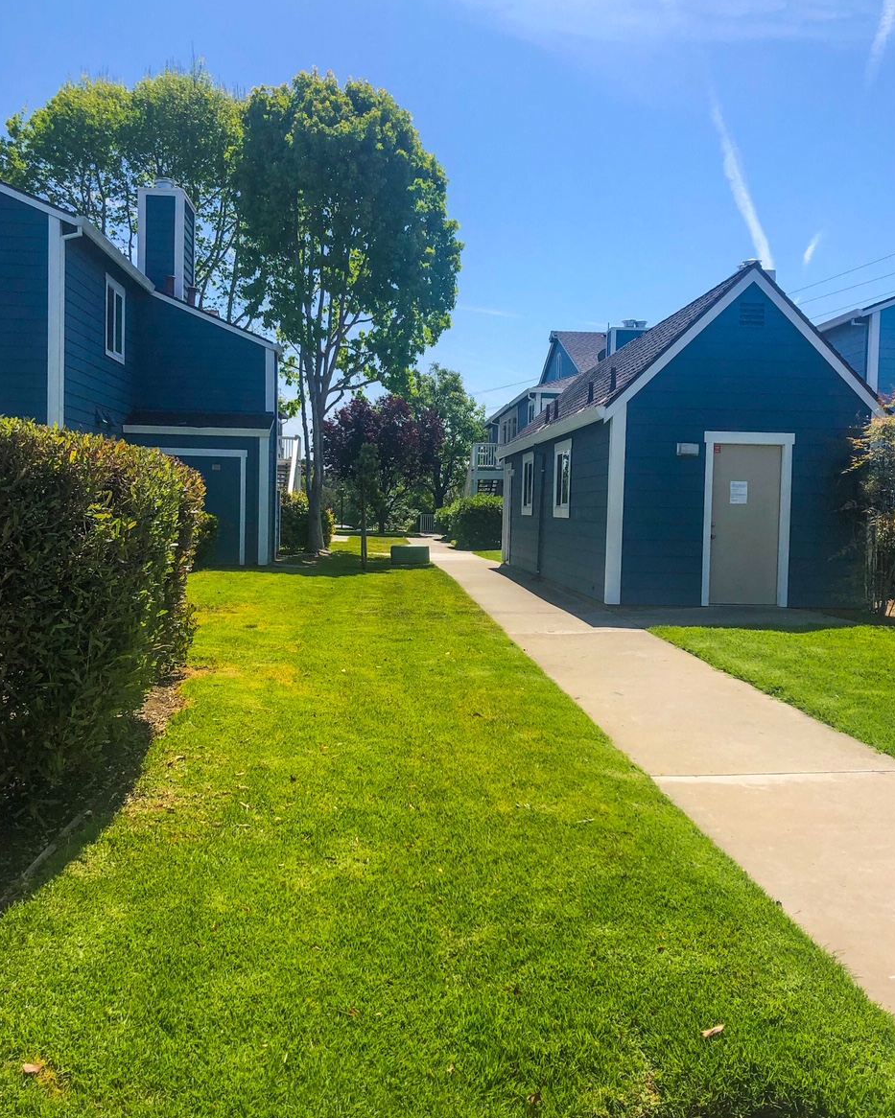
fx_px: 993
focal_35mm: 30
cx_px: 455
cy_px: 541
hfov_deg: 48.5
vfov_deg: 58.8
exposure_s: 1/2000
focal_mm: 3.99
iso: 20
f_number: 1.8
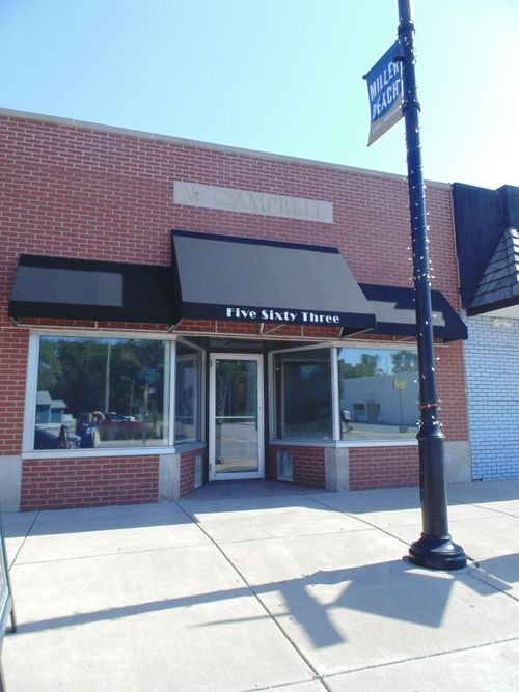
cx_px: 260
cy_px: 346
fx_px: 440
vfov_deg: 76.4
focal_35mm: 22
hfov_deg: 61.1
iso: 80
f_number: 3.1
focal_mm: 4
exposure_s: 1/400
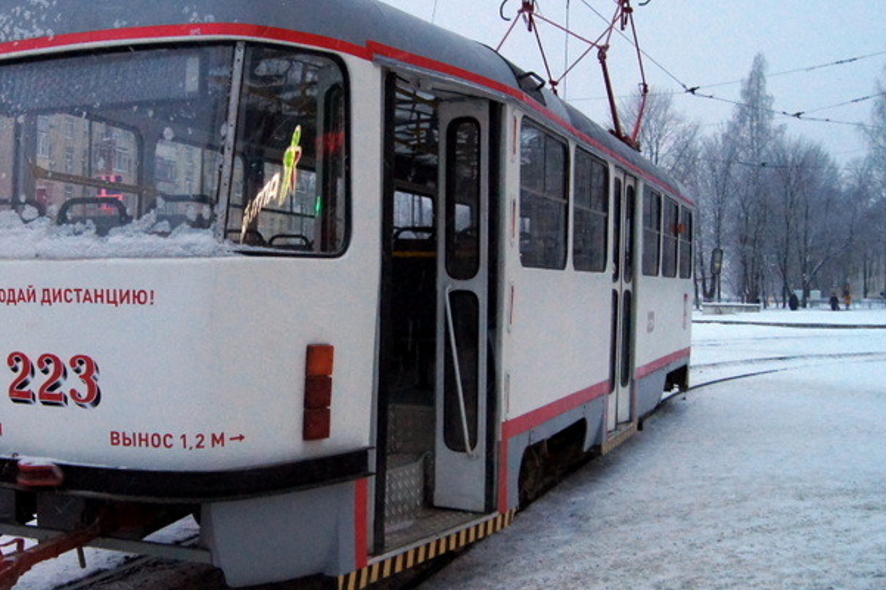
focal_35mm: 46
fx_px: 1131
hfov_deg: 42.5
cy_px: 218
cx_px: 341
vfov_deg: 29.1
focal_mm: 18
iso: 1600
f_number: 5.6
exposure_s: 1/20
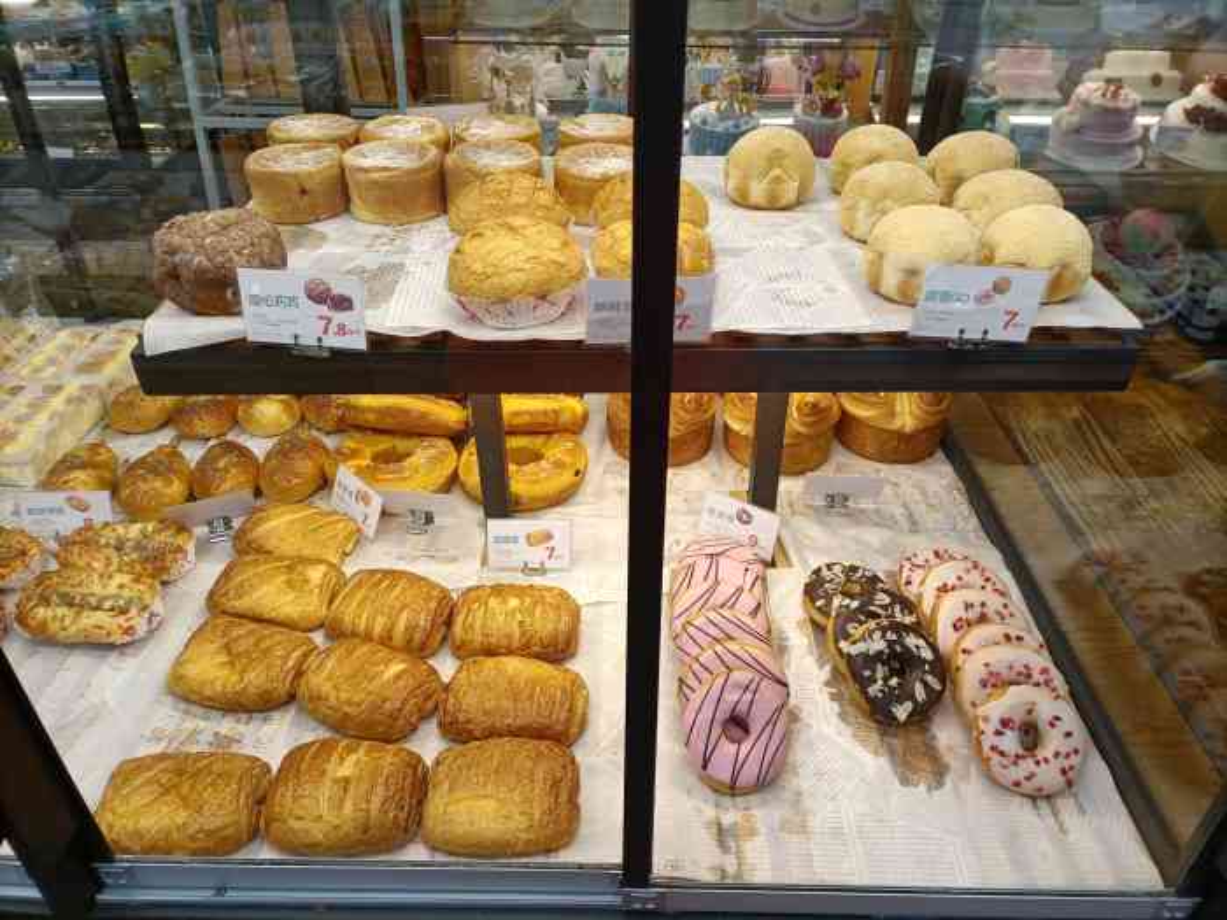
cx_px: 614
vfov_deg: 53.1
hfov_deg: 67.3
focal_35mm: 26
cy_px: 460
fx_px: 922
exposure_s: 1/50
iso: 143
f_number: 1.8
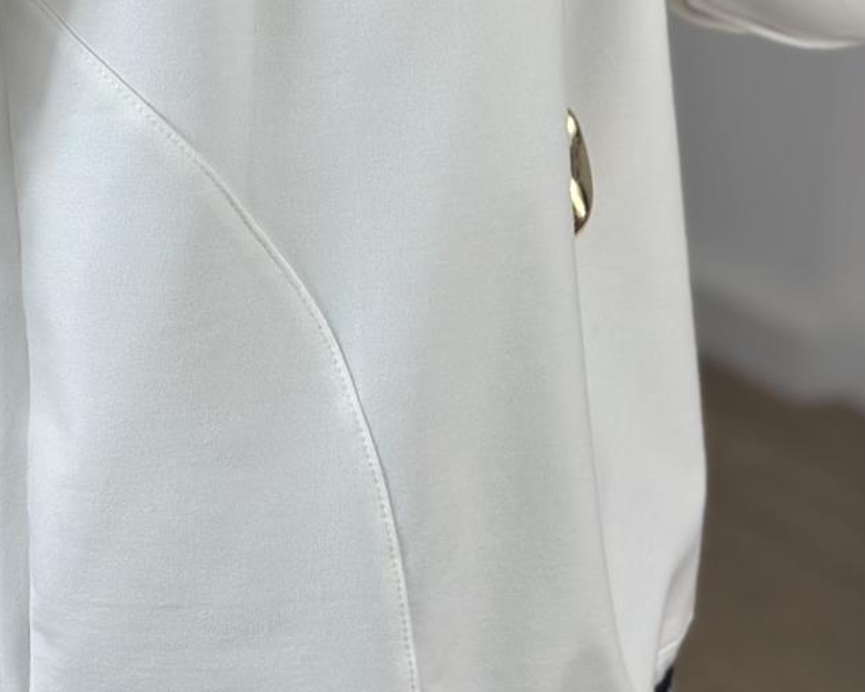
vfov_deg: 13.0
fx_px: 3021
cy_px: 154
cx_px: 112
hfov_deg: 16.1
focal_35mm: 118
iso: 80
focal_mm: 6.86
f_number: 1.78
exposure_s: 1/383
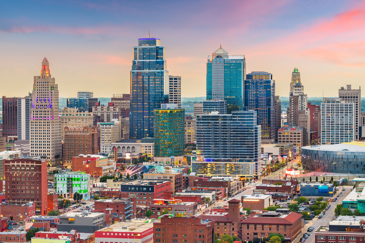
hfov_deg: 19.6
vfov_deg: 13.2
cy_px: 124
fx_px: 1054
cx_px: 181
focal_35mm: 104
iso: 64
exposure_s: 4
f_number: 8
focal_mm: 102
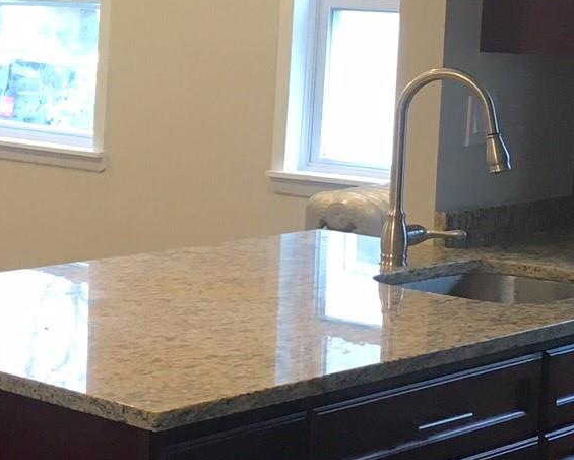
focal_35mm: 101
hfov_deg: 17.8
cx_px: -173
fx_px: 1716
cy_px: 173
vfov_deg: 15.2
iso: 50
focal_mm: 4.15
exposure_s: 1/30
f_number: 2.2
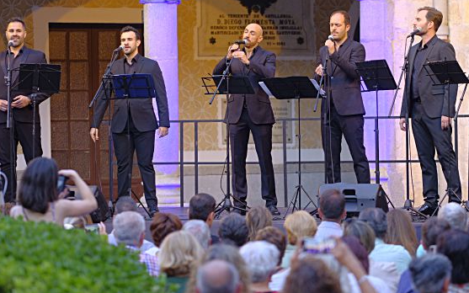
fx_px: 2019
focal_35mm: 158
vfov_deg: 8.3
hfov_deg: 13.2
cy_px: 118
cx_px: 266
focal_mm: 90
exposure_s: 1/180
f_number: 2
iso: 640
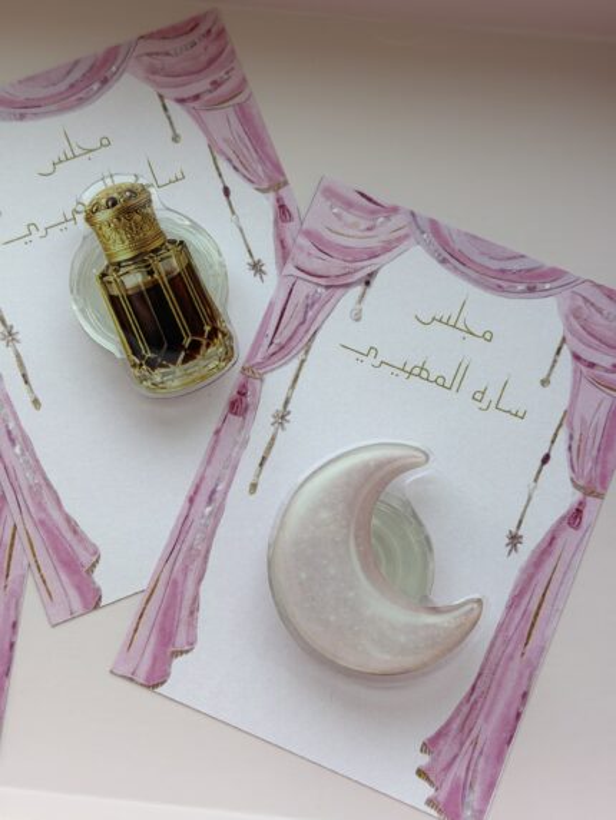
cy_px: 410
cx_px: 308
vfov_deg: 39.6
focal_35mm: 48
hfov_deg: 30.3
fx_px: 1138
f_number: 1.78
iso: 100
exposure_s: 1/75
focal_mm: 6.76
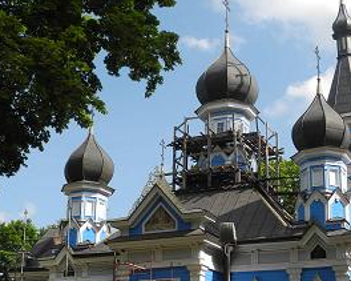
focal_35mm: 72
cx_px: 198
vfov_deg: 21.2
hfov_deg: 26.4
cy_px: 186
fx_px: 748
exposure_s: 1/800
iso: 100
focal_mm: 8.1
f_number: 3.5
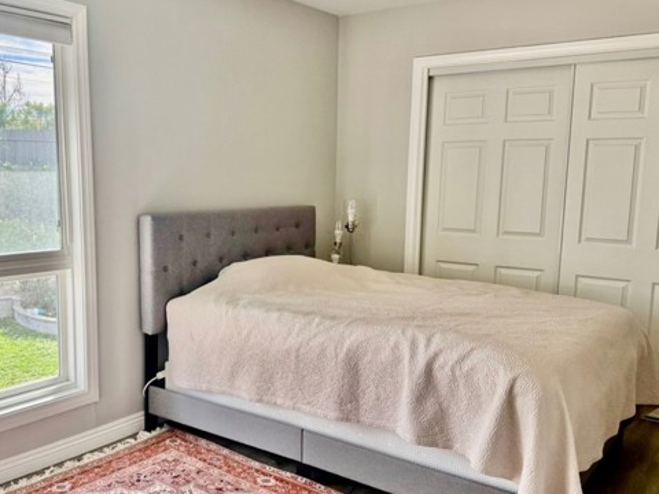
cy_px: 246
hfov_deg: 56.2
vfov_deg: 44.2
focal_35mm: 32
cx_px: 254
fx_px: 609
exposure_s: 1/440
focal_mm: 6.76
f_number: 1.78
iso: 100
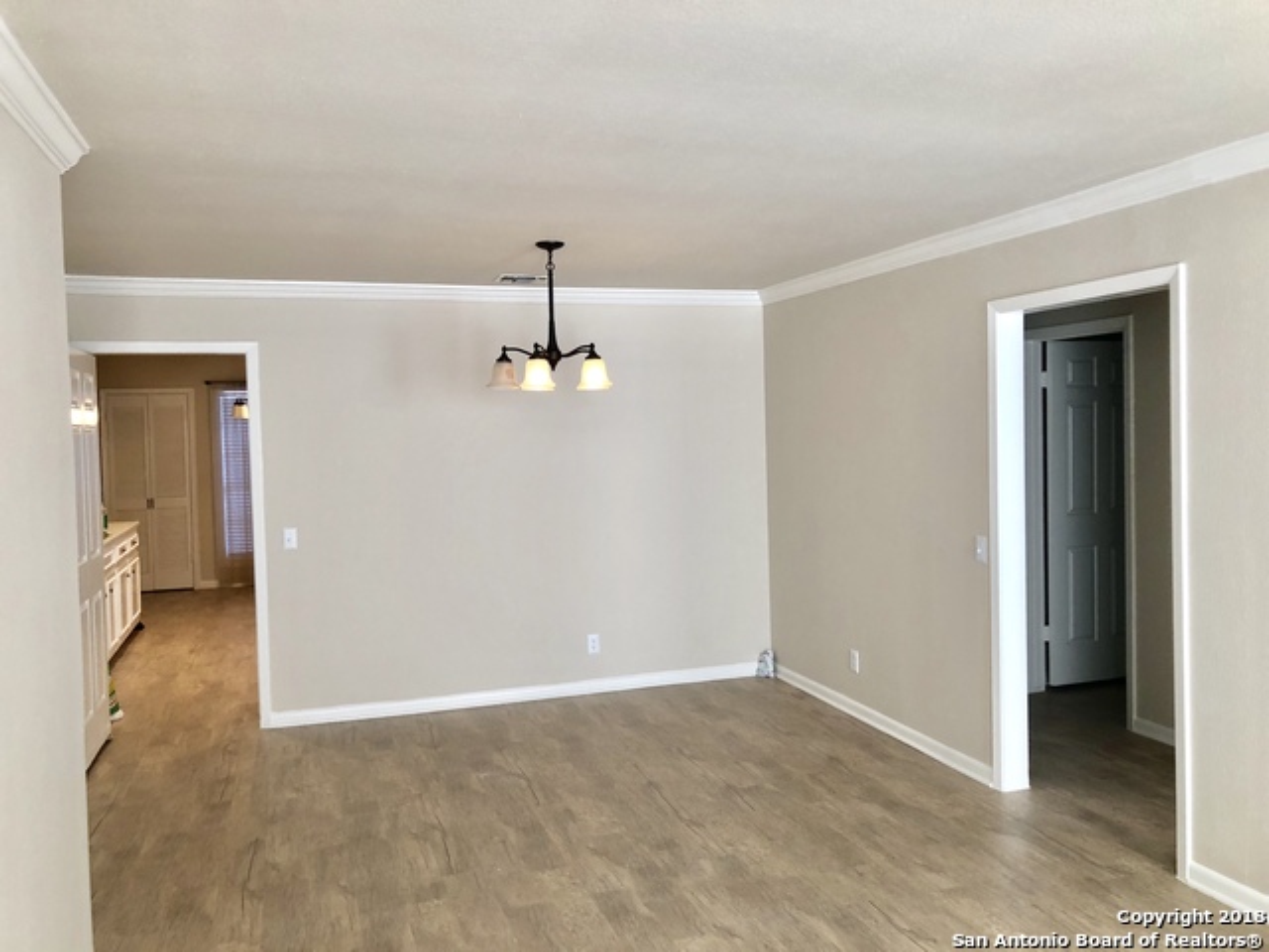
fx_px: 1026
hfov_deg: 63.4
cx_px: 634
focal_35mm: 28
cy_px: 476
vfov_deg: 49.7
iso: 40
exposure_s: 1/30
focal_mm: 3.99
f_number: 1.8
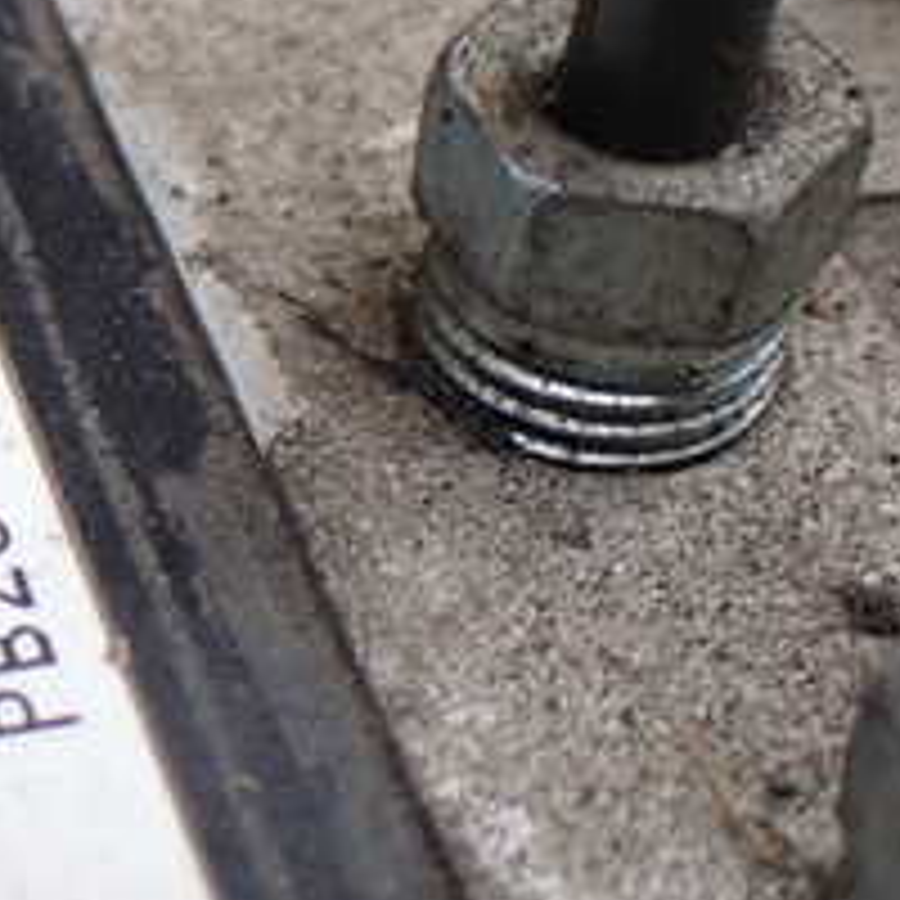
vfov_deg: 17.2
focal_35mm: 101
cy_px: 400
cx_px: -315
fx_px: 2971
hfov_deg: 16.2
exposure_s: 1/160
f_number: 2.7
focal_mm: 6.83
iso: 320
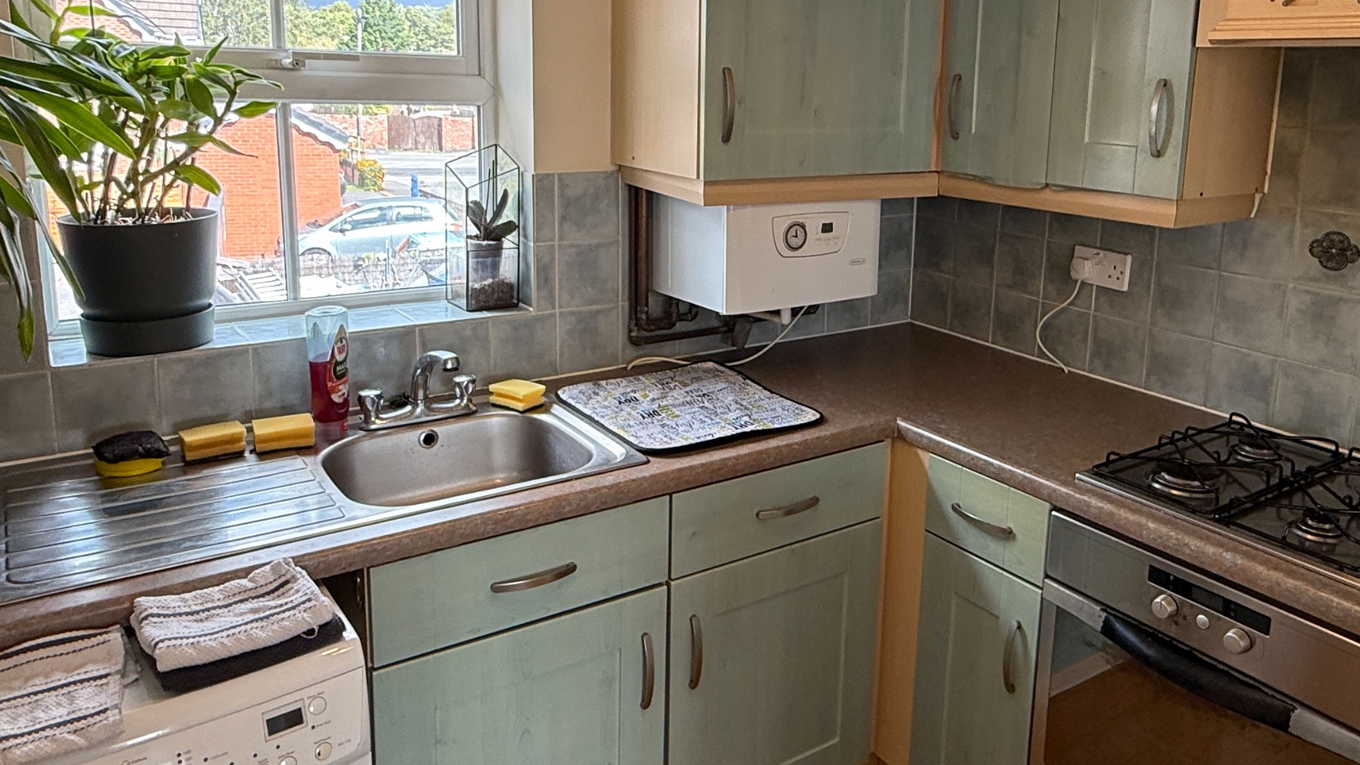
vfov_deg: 39.8
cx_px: 794
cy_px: 273
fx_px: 1046
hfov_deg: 65.6
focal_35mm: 29
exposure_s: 1/100
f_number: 2.2
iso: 80
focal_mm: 2.22
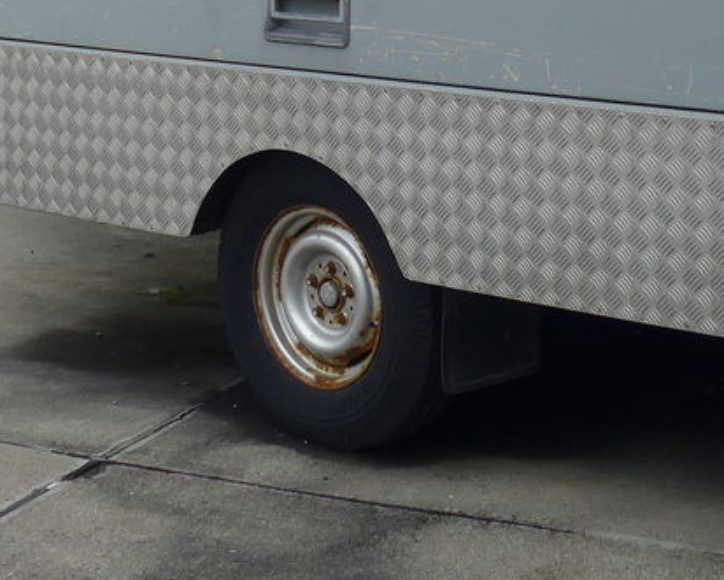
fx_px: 2187
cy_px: -184
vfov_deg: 14.5
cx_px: 540
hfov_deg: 18.7
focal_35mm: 102
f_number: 2.8
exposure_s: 1/400
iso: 80
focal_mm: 7.5
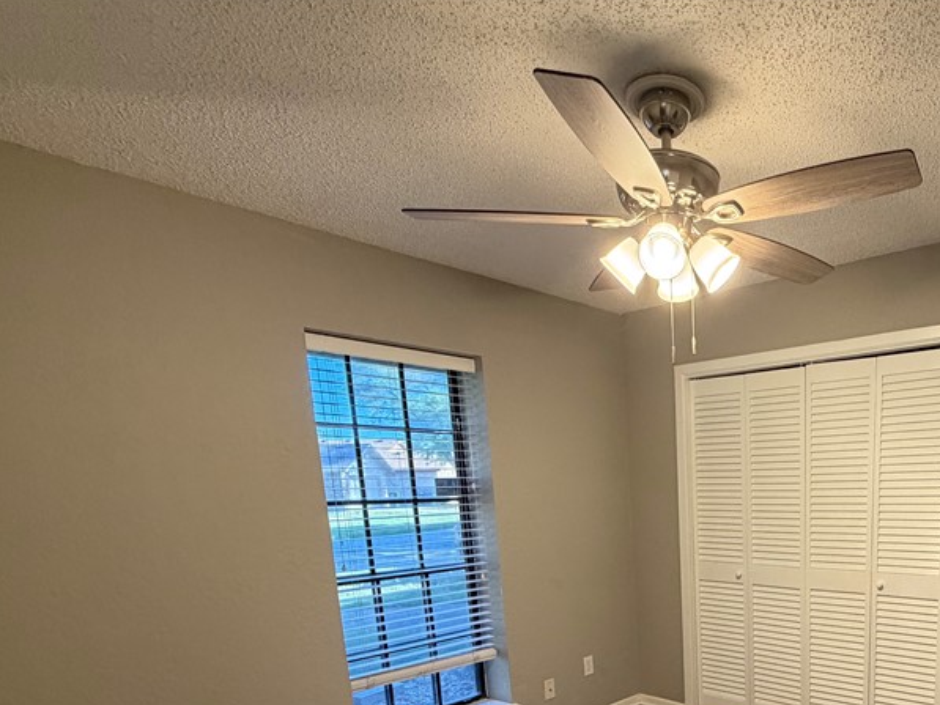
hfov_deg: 65.5
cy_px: 598
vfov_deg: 51.9
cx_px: 743
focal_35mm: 24
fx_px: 652
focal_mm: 2.22
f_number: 2.2
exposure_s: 1/60
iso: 320
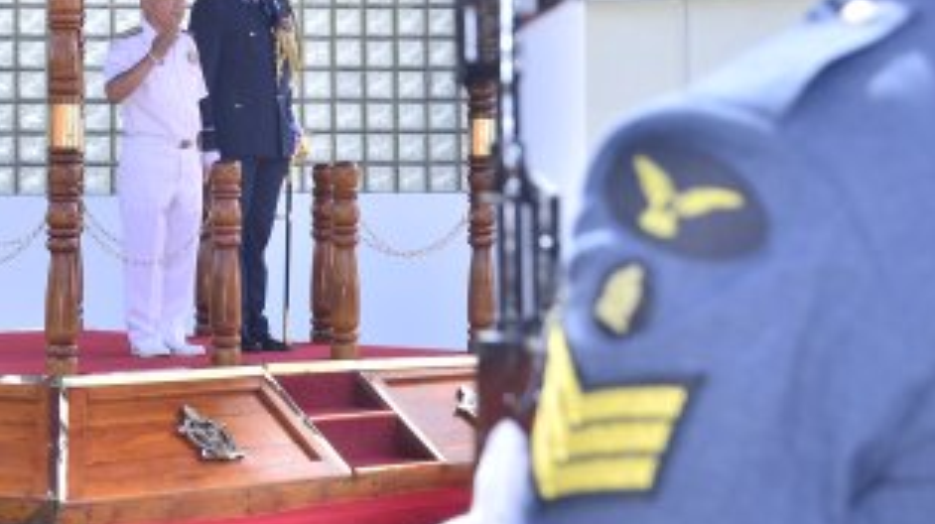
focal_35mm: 132
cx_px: 366
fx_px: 3270
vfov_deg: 9.1
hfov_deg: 16.3
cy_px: 79
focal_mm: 44
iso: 100
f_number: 7.1
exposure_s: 1/160
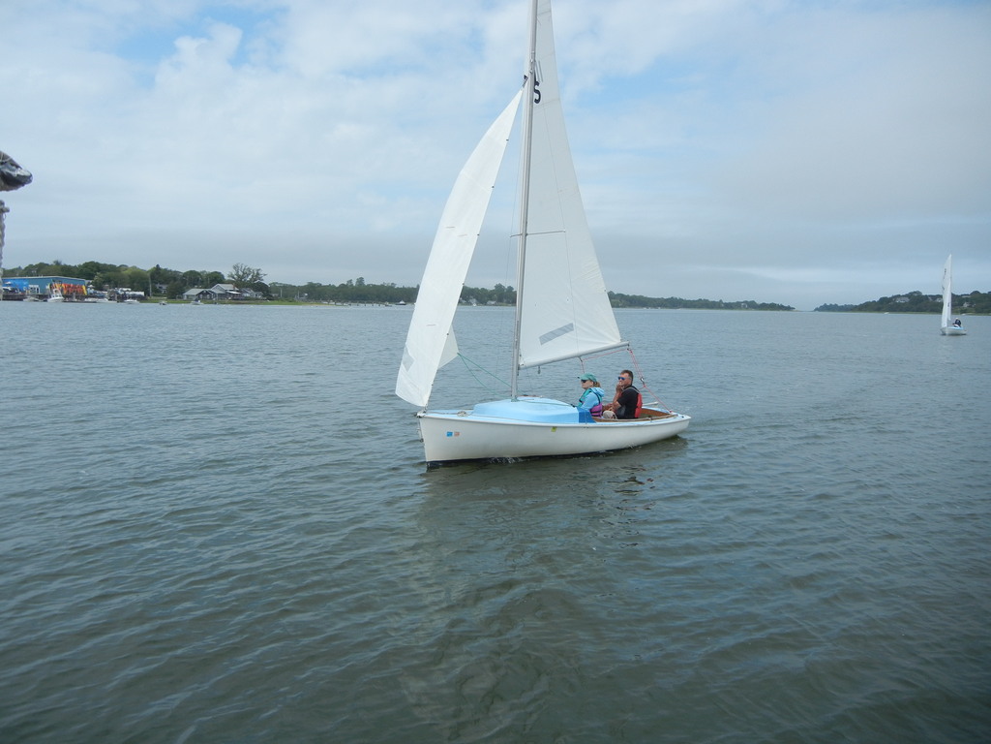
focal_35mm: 30
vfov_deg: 46.8
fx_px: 859
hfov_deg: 60.0
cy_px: 372
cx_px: 496
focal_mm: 5.4
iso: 160
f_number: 7
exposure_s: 1/572
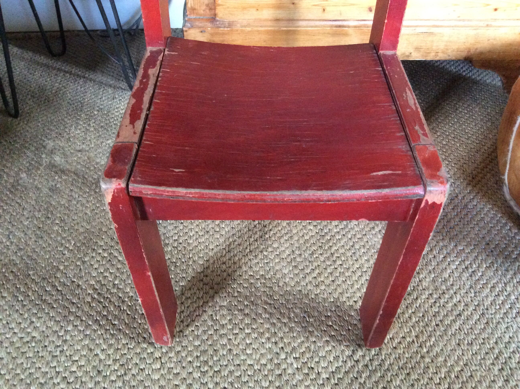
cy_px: 194
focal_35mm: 32
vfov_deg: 44.1
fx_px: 480
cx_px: 260
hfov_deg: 56.9
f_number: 2.4
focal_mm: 3.3
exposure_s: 1/17
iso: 400
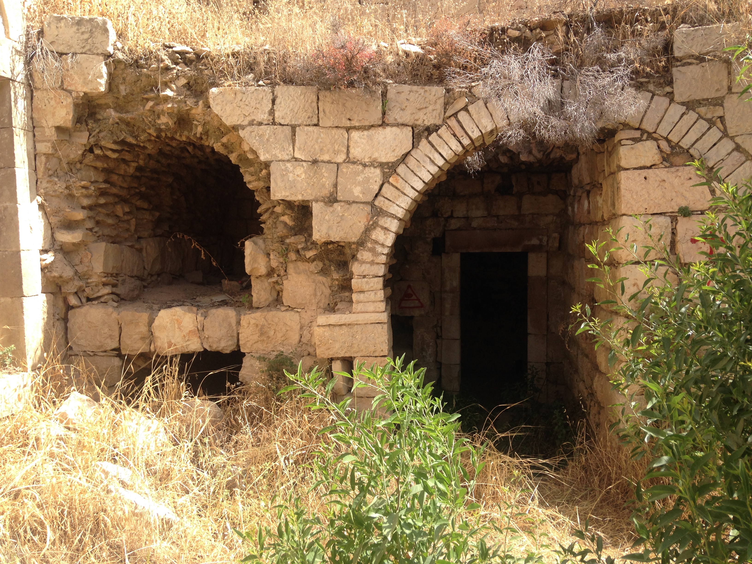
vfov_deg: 42.9
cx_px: 376
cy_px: 282
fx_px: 717
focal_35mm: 33
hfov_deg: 55.4
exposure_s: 1/493
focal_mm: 4.12
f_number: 2.4
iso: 50
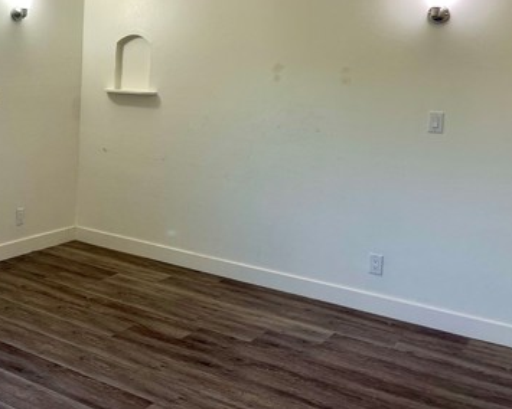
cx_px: 95
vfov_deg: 33.6
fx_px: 667
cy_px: 109
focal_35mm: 44
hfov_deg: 40.1
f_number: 1.6
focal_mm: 5.1
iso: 80
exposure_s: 1/120
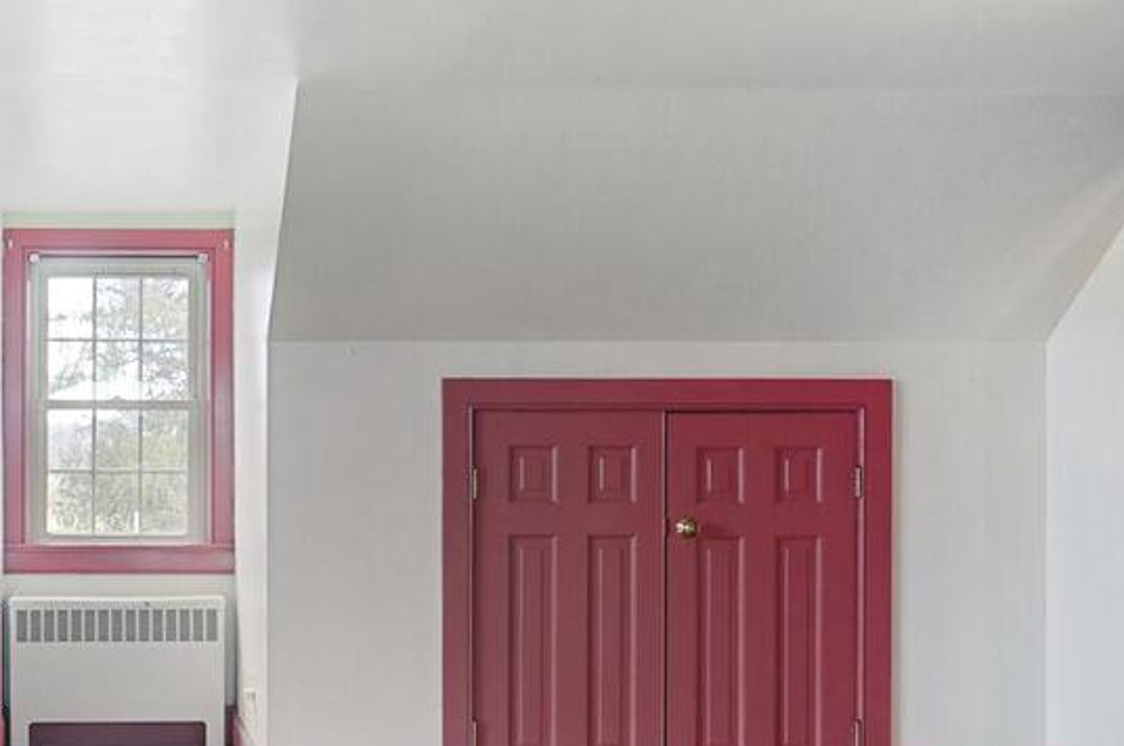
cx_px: 159
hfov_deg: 42.5
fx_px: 1341
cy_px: 530
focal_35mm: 43
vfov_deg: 30.7
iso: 200
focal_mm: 16
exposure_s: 1
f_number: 5.6
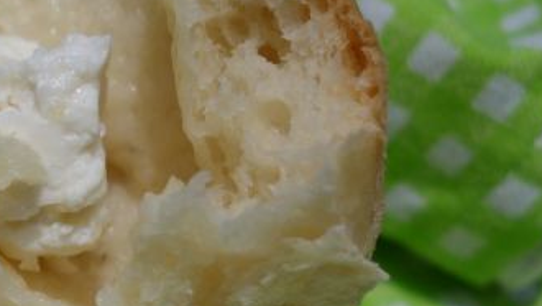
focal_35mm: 91
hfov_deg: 21.3
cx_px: -149
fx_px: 1308
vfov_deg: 13.1
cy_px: 310
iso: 125
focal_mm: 10.4
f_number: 2.2
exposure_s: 1/100
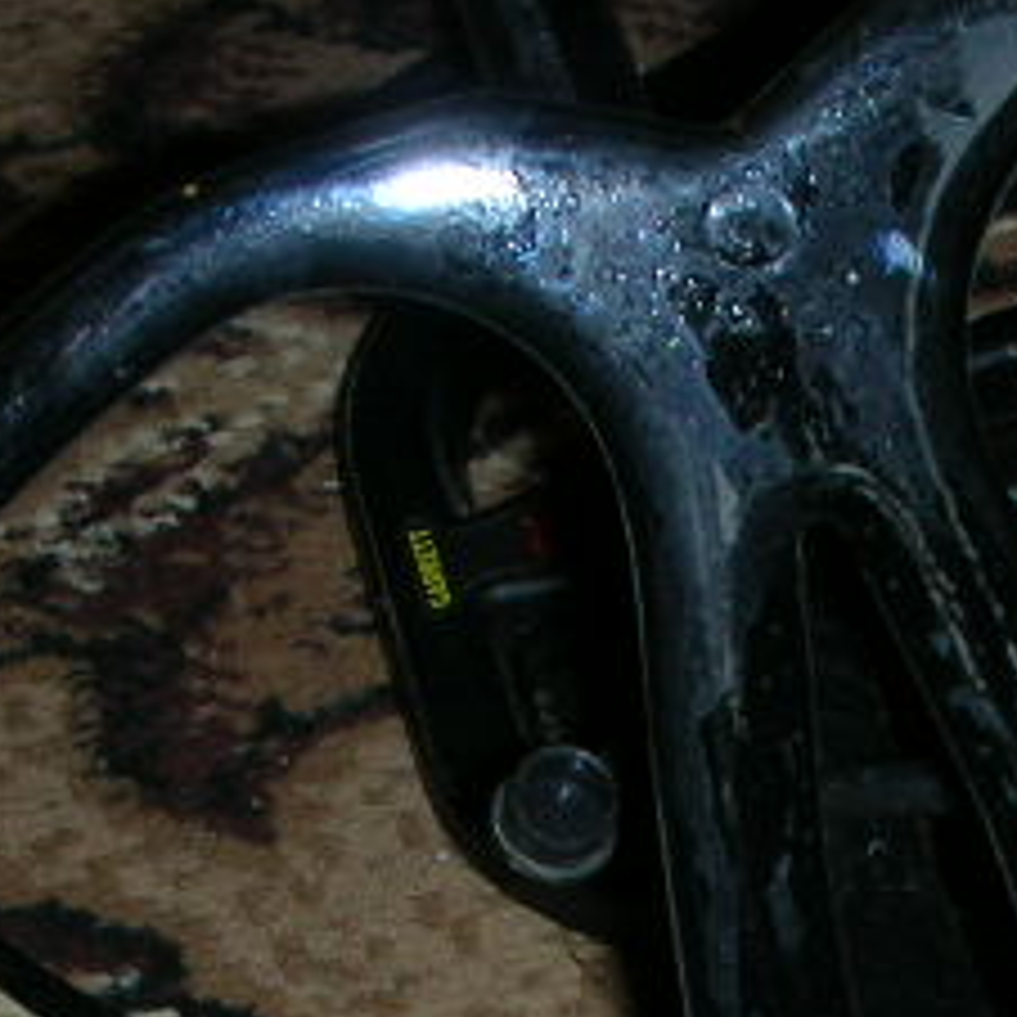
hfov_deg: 12.4
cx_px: 864
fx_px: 4653
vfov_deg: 12.0
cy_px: 1431
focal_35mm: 140
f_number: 3
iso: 50
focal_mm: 5.8
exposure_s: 1/60.1
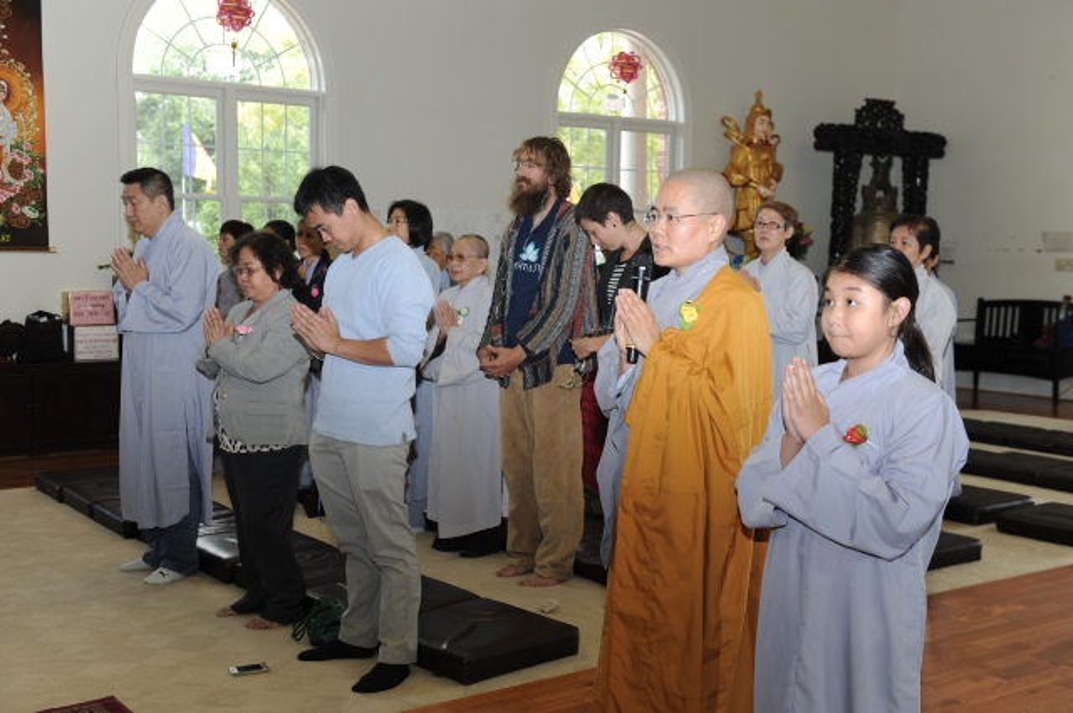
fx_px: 1340
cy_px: 356
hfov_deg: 43.7
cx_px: 536
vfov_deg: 29.8
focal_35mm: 45
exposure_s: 1/50
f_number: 5
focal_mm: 45
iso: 400
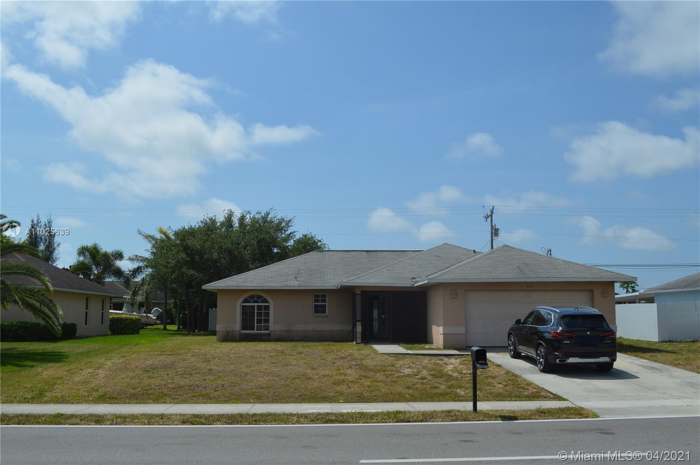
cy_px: 232
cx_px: 350
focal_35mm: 33
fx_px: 641
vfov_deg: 39.9
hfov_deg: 57.3
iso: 100
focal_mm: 22
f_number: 9
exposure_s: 1/320
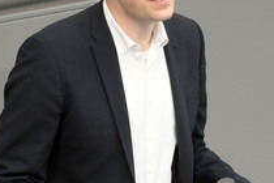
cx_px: 151
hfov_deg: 2.7
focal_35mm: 774
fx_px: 5891
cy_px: 88
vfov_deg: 1.8
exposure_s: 1/250
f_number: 5.6
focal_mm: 360
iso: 8000
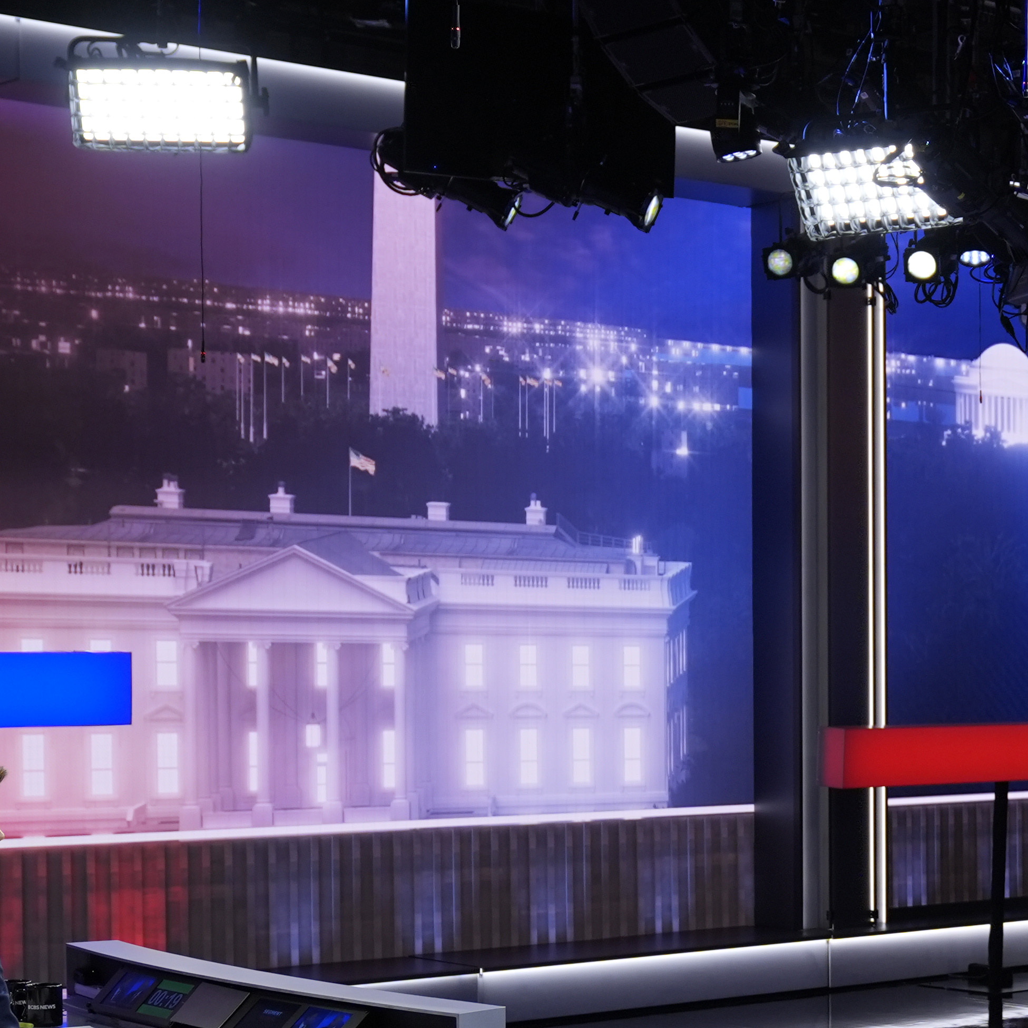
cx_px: 1125
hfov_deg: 20.4
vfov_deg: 21.3
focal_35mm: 81
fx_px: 2721
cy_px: 731
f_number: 2.8
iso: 500
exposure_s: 1/160
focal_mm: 31
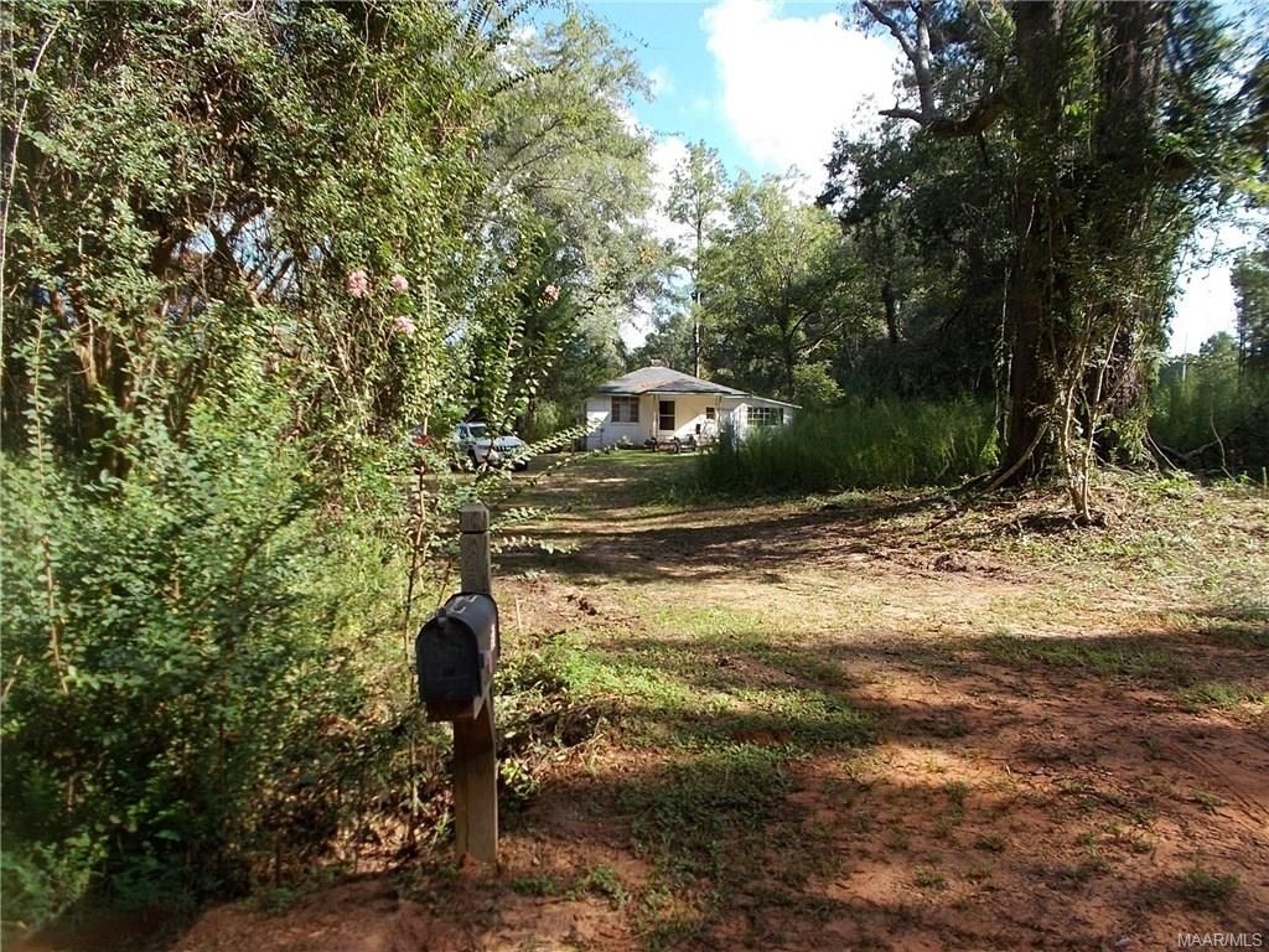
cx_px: 634
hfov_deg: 67.3
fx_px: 953
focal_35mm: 26
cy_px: 476
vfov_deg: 53.1
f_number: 3.2
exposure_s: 1/250
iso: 80
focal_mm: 4.6
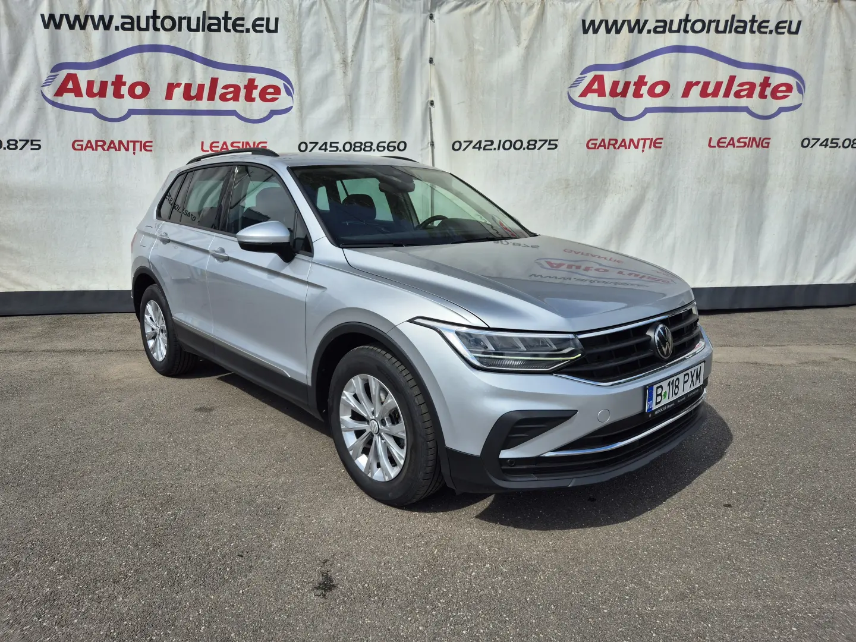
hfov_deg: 73.9
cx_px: 428
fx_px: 569
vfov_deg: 58.9
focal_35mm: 23
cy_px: 321
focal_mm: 5.4
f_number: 1.8
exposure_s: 1/2736
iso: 25
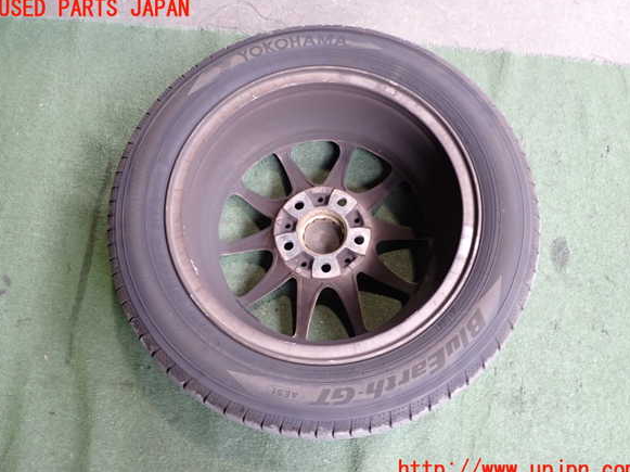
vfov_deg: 45.4
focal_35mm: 31
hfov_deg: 58.4
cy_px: 240
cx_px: 318
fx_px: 564
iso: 250
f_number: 2.3
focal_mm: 5.4
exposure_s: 1/30
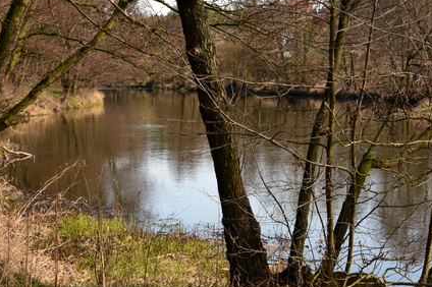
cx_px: 257
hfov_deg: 23.9
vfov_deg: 16.0
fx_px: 1019
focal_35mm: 85
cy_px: 109
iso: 400
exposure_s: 1/160
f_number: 9
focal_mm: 30
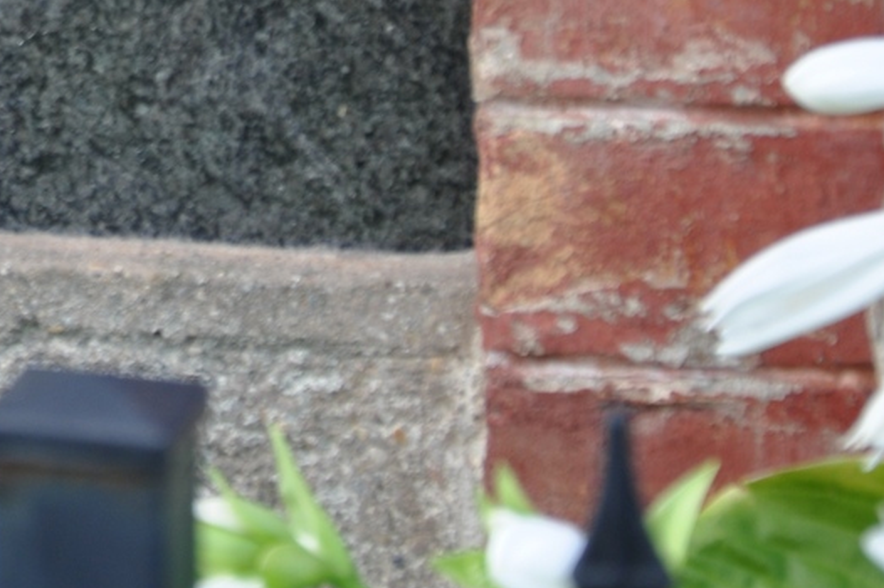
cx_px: -240
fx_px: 7386
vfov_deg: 4.5
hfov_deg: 6.8
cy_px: -270
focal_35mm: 301
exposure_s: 1/160
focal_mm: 66
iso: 200
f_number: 5.3
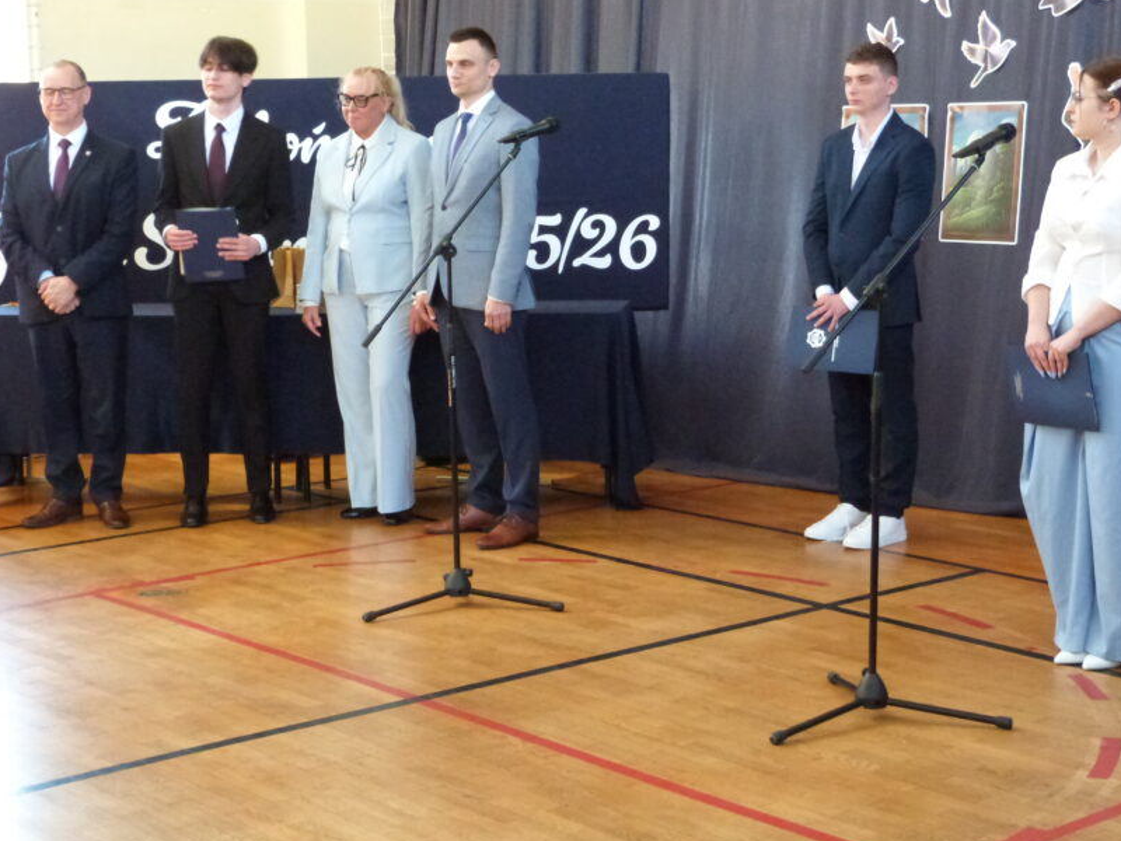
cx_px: 614
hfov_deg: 30.2
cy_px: 343
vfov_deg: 22.9
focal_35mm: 64
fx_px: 2073
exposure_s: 1/40
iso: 800
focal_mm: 9
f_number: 3.2
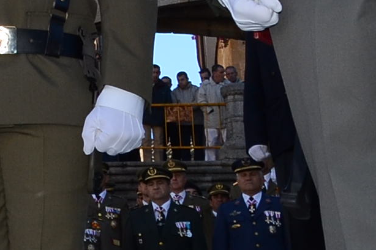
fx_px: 1587
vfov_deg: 8.7
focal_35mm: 152
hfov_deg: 11.1
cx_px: -560
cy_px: -177
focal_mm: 18
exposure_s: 1/200
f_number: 11
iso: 200
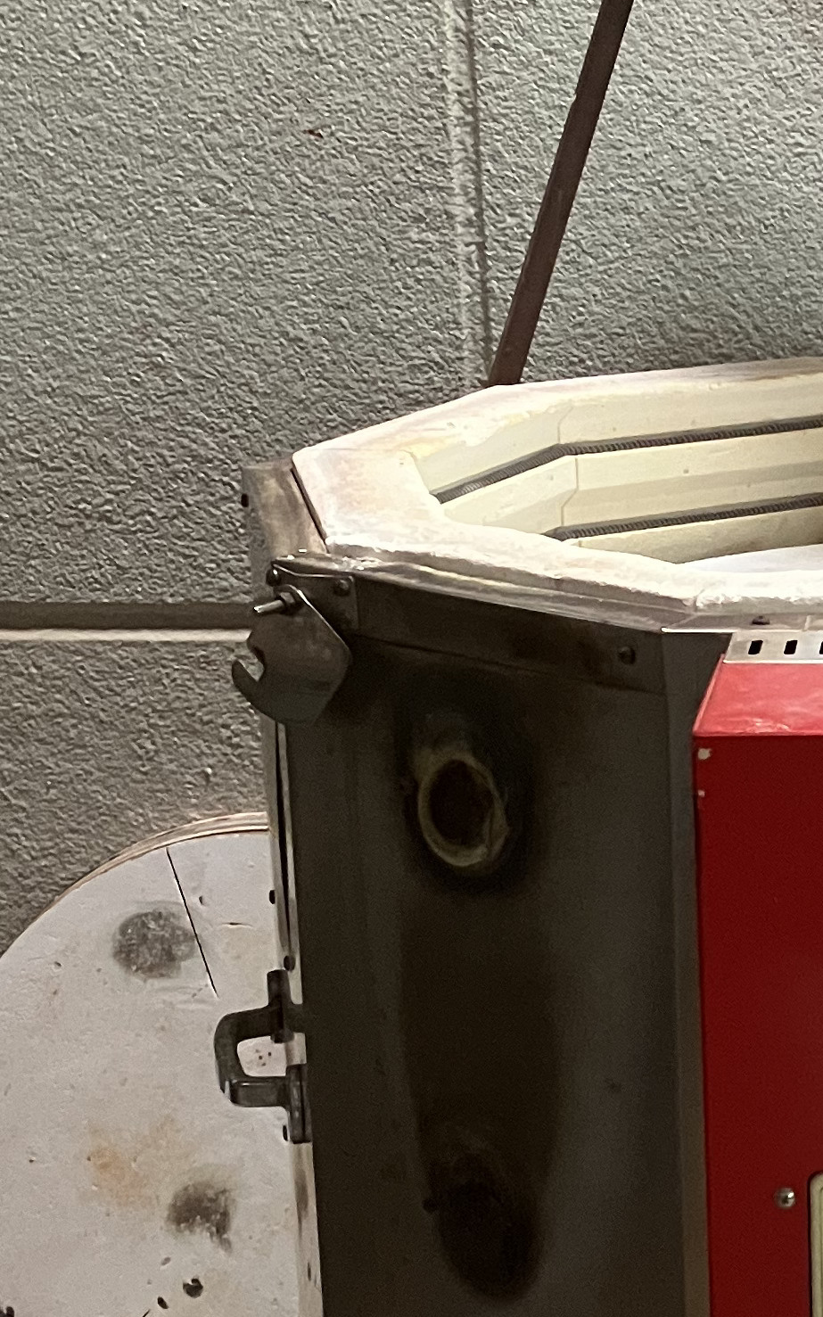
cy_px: 721
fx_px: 2907
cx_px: 1034
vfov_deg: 25.5
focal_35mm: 81
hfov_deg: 15.4
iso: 400
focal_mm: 3.99
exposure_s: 1/40
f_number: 1.8
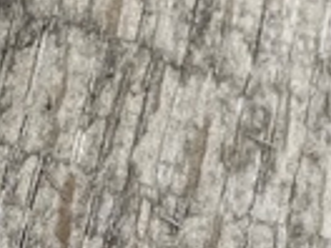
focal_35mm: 158
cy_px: -313
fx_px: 1511
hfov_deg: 12.5
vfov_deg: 8.7
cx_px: 115
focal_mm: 4.2
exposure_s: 1/326
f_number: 1.6
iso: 32
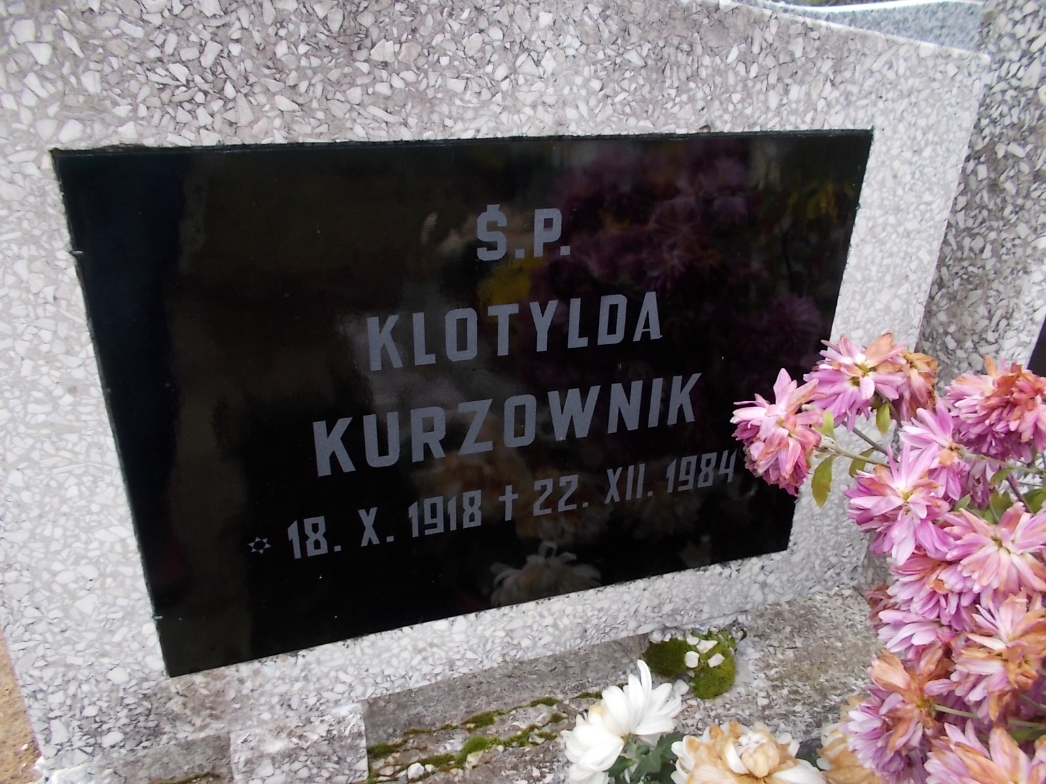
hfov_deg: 67.3
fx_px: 786
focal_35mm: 26
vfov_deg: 53.1
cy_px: 392
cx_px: 523
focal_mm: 4.6
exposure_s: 1/40
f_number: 3.2
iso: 80
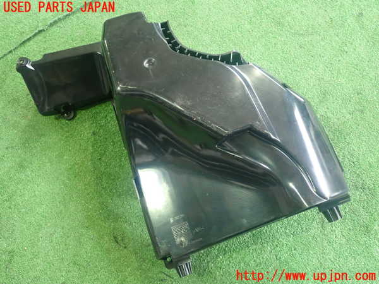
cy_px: 142
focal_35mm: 30
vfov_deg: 46.8
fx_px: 328
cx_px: 190
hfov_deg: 60.0
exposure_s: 1/30
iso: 800
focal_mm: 5.4
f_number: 2.3
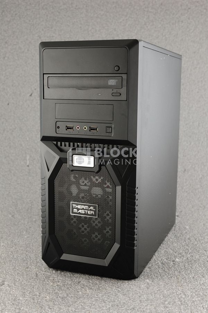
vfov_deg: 39.6
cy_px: 156
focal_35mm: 50
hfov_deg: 27.0
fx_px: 434
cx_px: 104
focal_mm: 50
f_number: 9
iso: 1600
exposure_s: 1/125
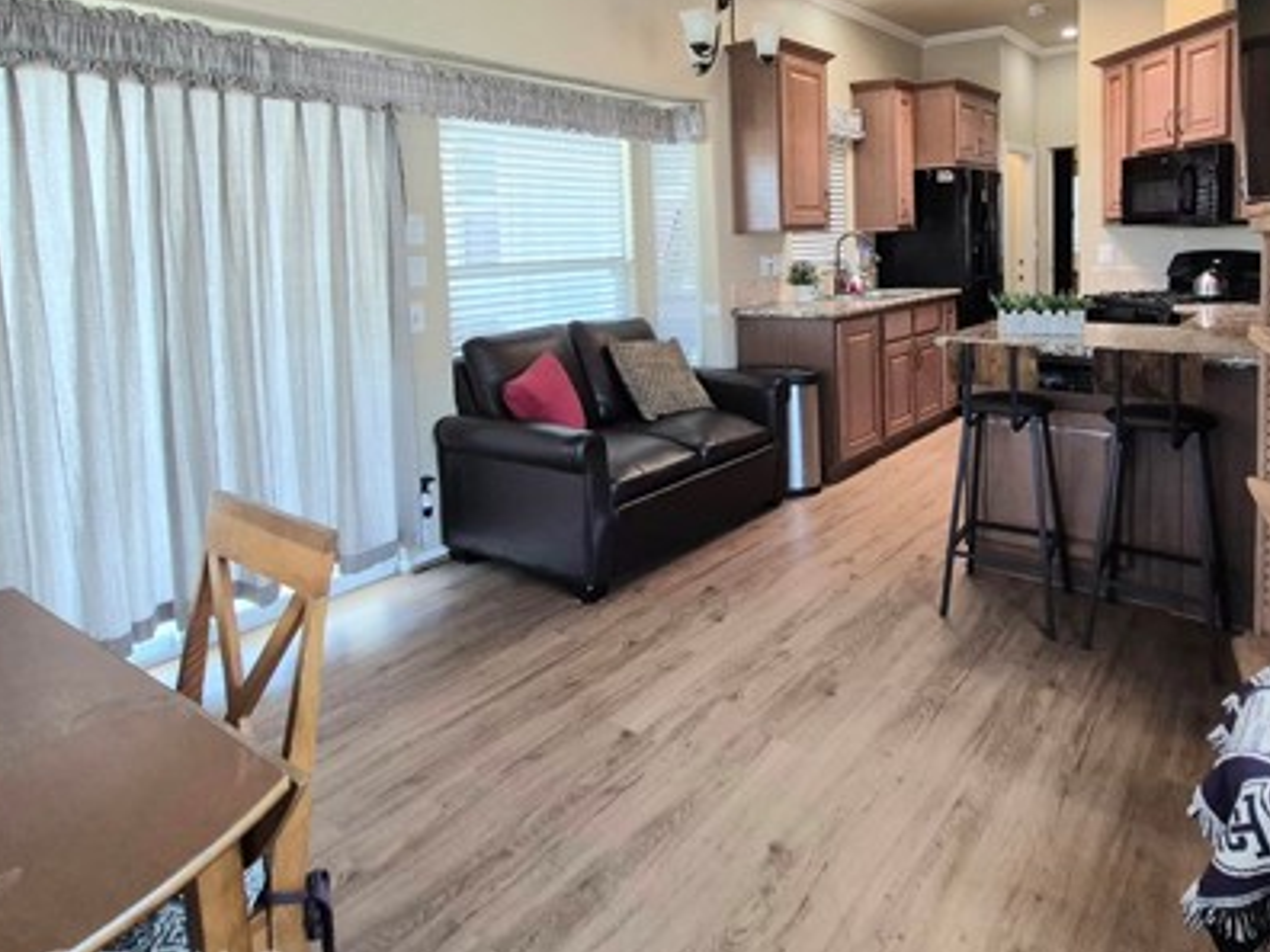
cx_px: 722
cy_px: 256
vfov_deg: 60.5
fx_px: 770
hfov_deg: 78.6
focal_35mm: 21
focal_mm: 1.74
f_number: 2.2
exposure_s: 1/60.2
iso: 160
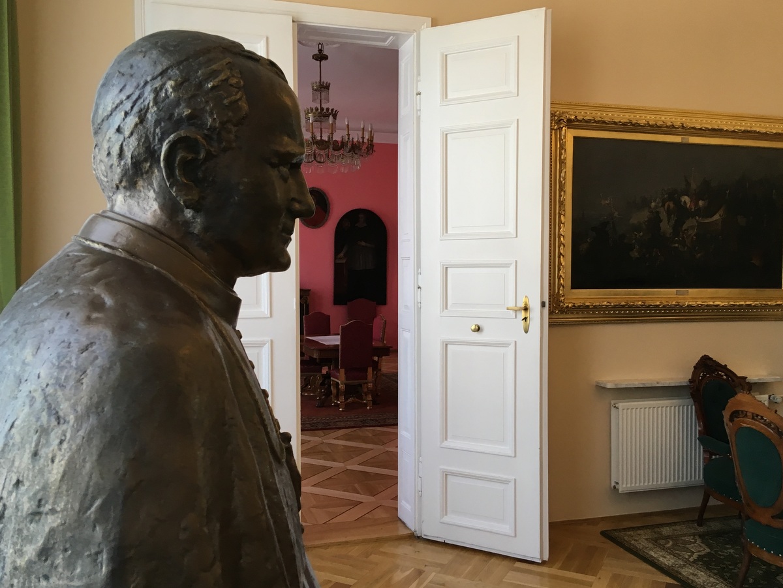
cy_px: 294
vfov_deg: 48.3
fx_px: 656
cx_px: 392
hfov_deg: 61.6
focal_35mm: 29
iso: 40
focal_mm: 4.15
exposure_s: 1/33
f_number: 2.2
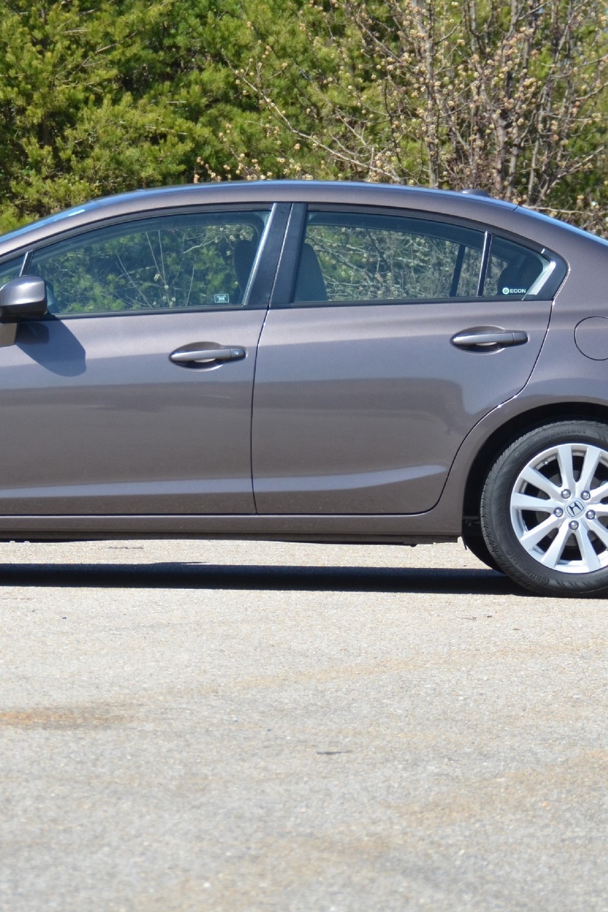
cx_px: 231
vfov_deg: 9.8
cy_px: 356
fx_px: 5292
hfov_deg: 6.6
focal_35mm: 209
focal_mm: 75
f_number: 5.3
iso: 400
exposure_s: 1/1250
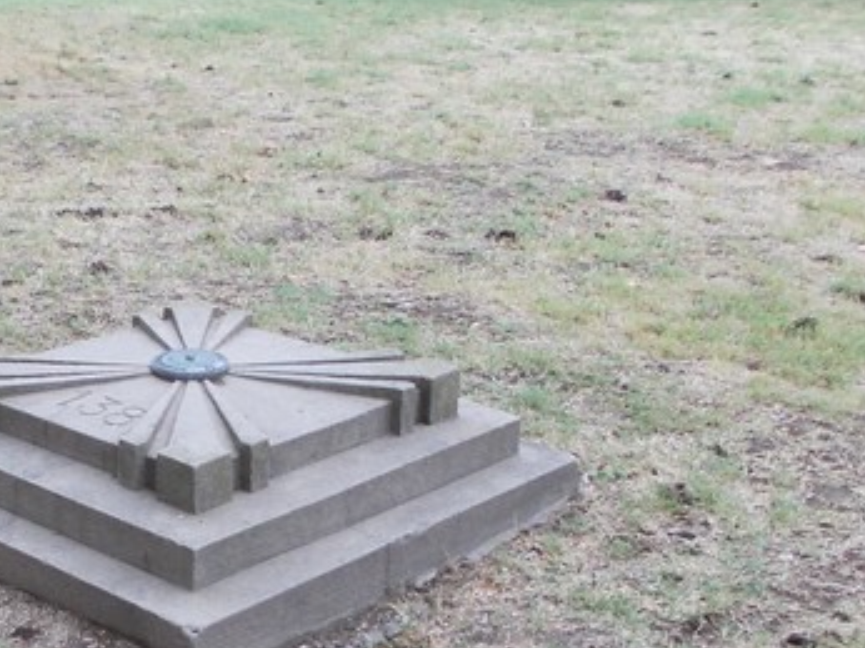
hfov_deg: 30.5
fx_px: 1548
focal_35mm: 62
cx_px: 185
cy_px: 548
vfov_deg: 23.2
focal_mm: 4
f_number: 2.7
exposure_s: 1/320
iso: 80
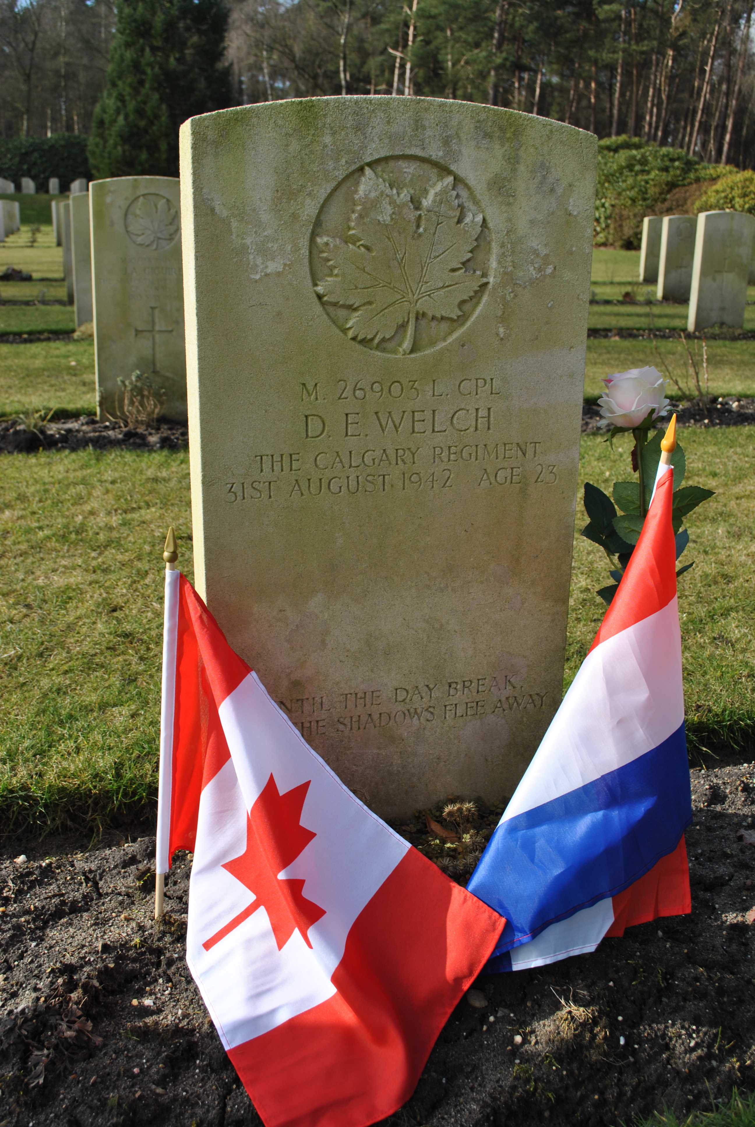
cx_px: 378
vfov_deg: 57.2
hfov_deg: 40.1
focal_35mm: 33
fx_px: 1035
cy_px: 564
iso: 100
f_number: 8
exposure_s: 1/250
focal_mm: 22
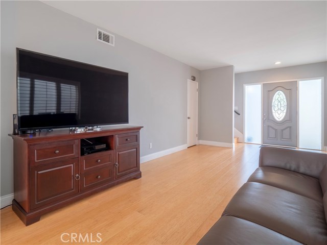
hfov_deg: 87.8
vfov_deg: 71.6
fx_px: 170
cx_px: 164
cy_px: 122
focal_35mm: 18
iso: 200
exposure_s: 1/30
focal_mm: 9
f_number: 8
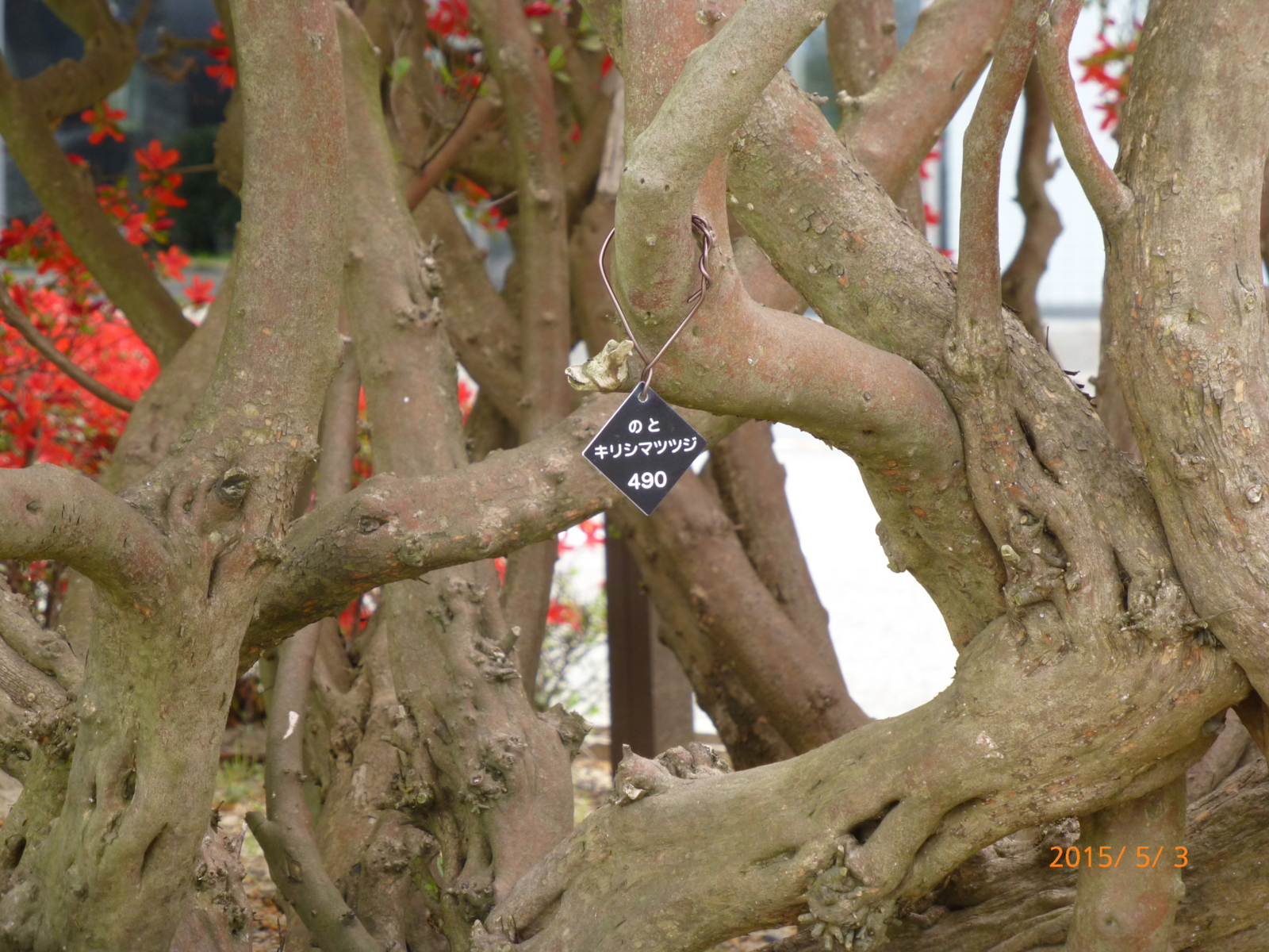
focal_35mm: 145
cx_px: 634
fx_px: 5316
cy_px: 476
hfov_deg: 13.6
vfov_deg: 10.2
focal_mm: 25.9
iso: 125
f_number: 5.4
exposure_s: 1/80
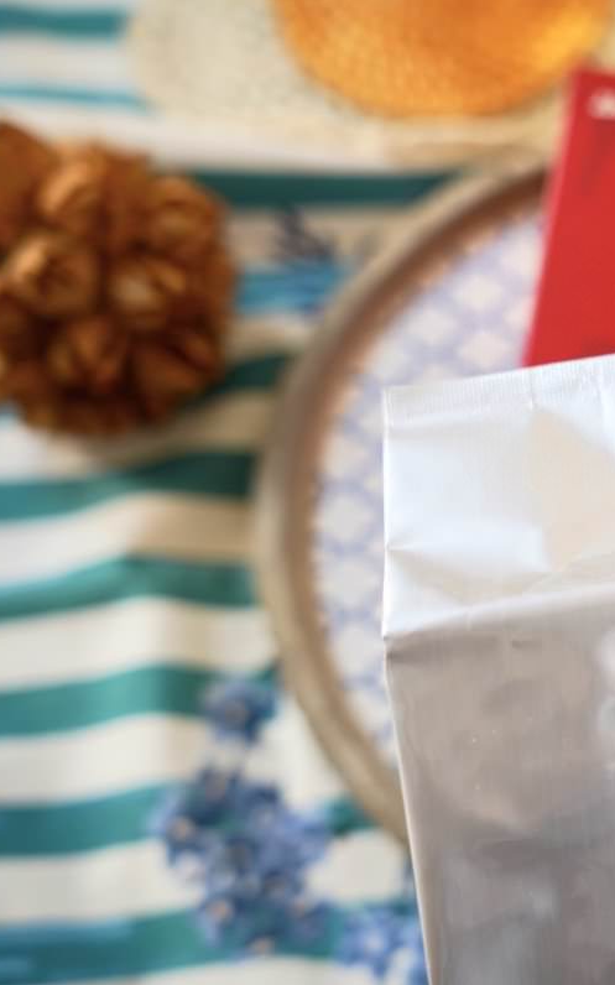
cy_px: 492
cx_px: 710
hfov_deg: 19.2
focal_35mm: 64
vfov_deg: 31.8
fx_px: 1728
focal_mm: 41.9
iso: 320
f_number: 4
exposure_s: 1/60
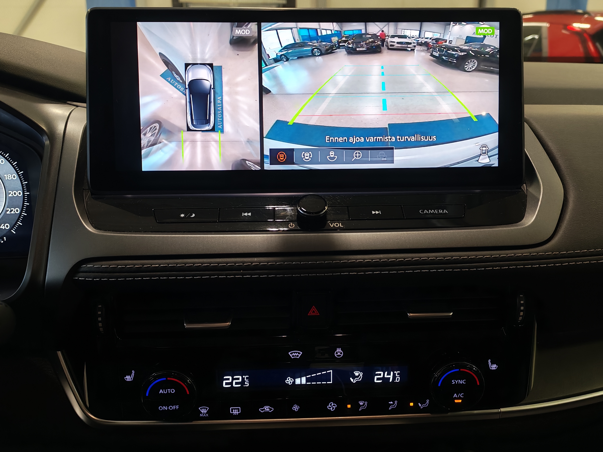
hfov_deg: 55.4
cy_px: 226
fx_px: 575
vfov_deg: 42.9
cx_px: 302
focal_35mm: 33
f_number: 1.9
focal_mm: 6.12
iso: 320
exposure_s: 1/100
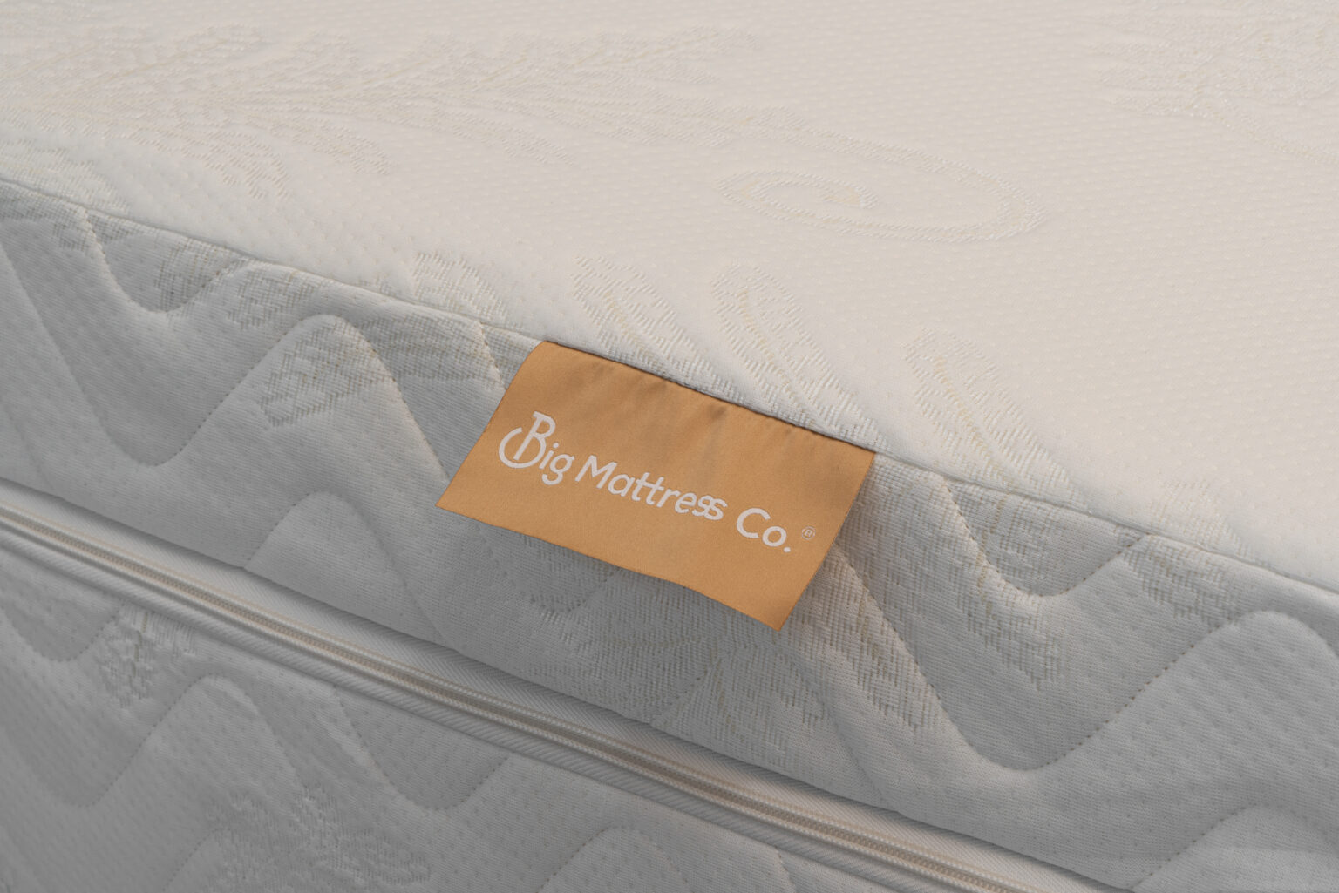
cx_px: 670
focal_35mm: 108
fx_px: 4018
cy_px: 446
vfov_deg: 12.7
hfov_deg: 18.9
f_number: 20
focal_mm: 108
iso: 200
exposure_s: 1/2.5
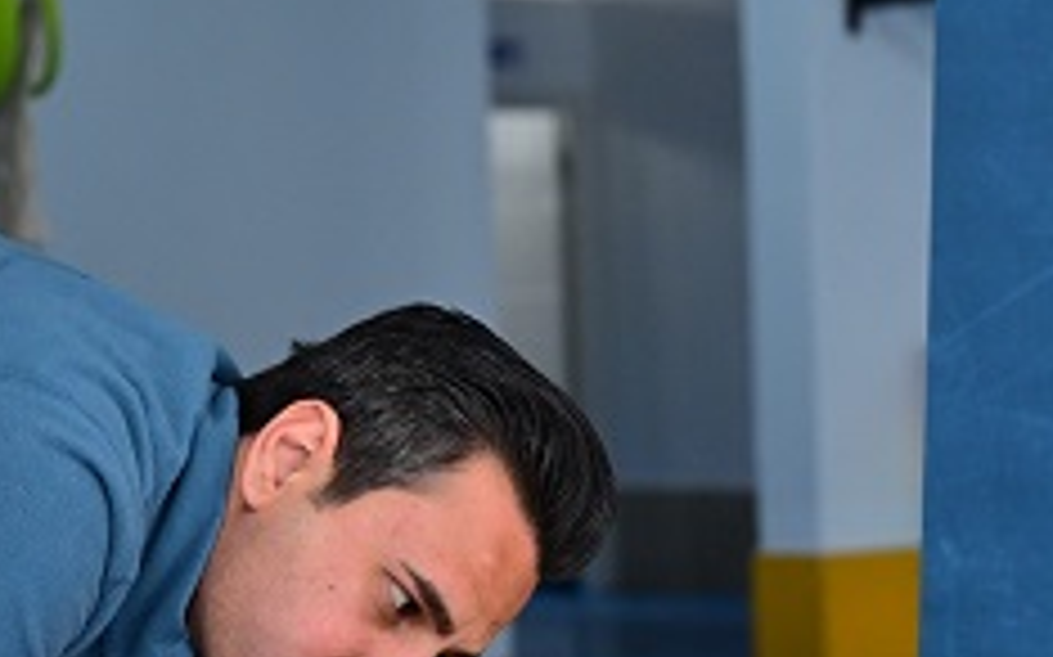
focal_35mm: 147
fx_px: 4217
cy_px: 587
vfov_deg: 8.9
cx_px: 1040
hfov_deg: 14.0
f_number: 3.5
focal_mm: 52
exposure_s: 1/125
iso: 2000
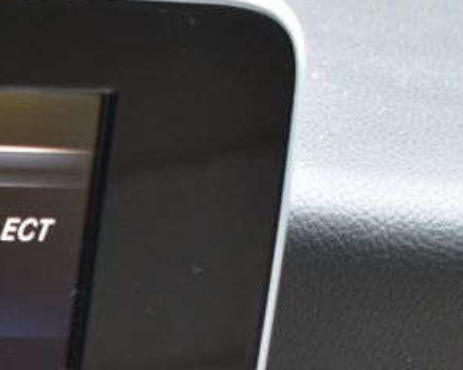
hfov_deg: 9.9
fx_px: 2561
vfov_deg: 8.2
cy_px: 429
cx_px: -337
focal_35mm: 187
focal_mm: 38
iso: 720
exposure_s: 1/15
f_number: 6.3
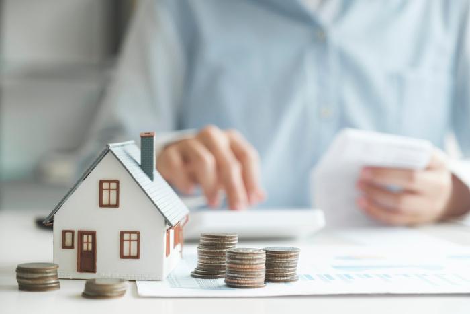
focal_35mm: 83
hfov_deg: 24.5
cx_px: 235
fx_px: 1084
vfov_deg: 16.5
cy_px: 157
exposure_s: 1/125
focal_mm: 55
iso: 160
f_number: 2.8
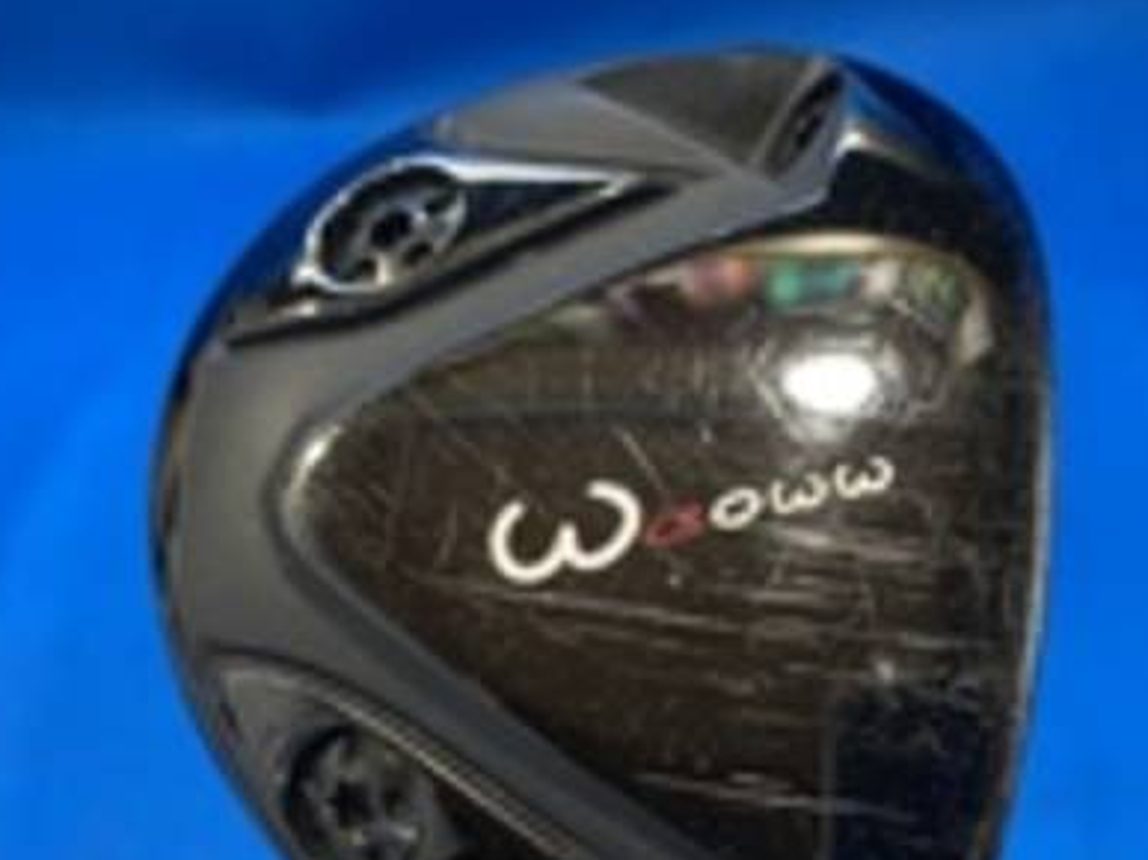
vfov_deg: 32.9
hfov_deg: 43.8
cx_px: 623
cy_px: 655
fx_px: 1426
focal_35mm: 43
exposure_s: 1/60
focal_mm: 4.25
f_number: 1.8
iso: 160
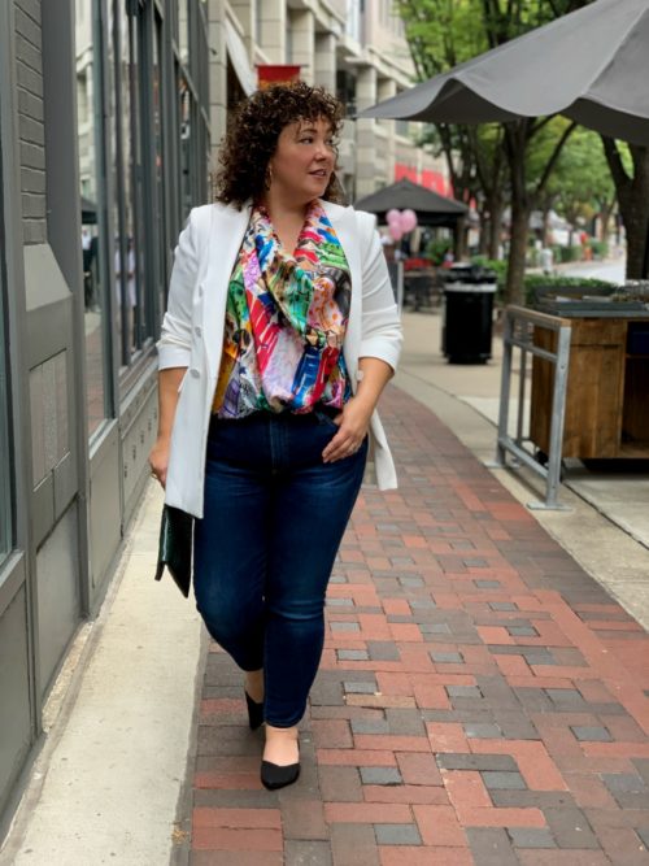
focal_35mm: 52
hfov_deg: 28.0
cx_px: 324
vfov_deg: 36.8
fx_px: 1300
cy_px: 433
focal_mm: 6
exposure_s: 1/122
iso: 50
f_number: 2.4
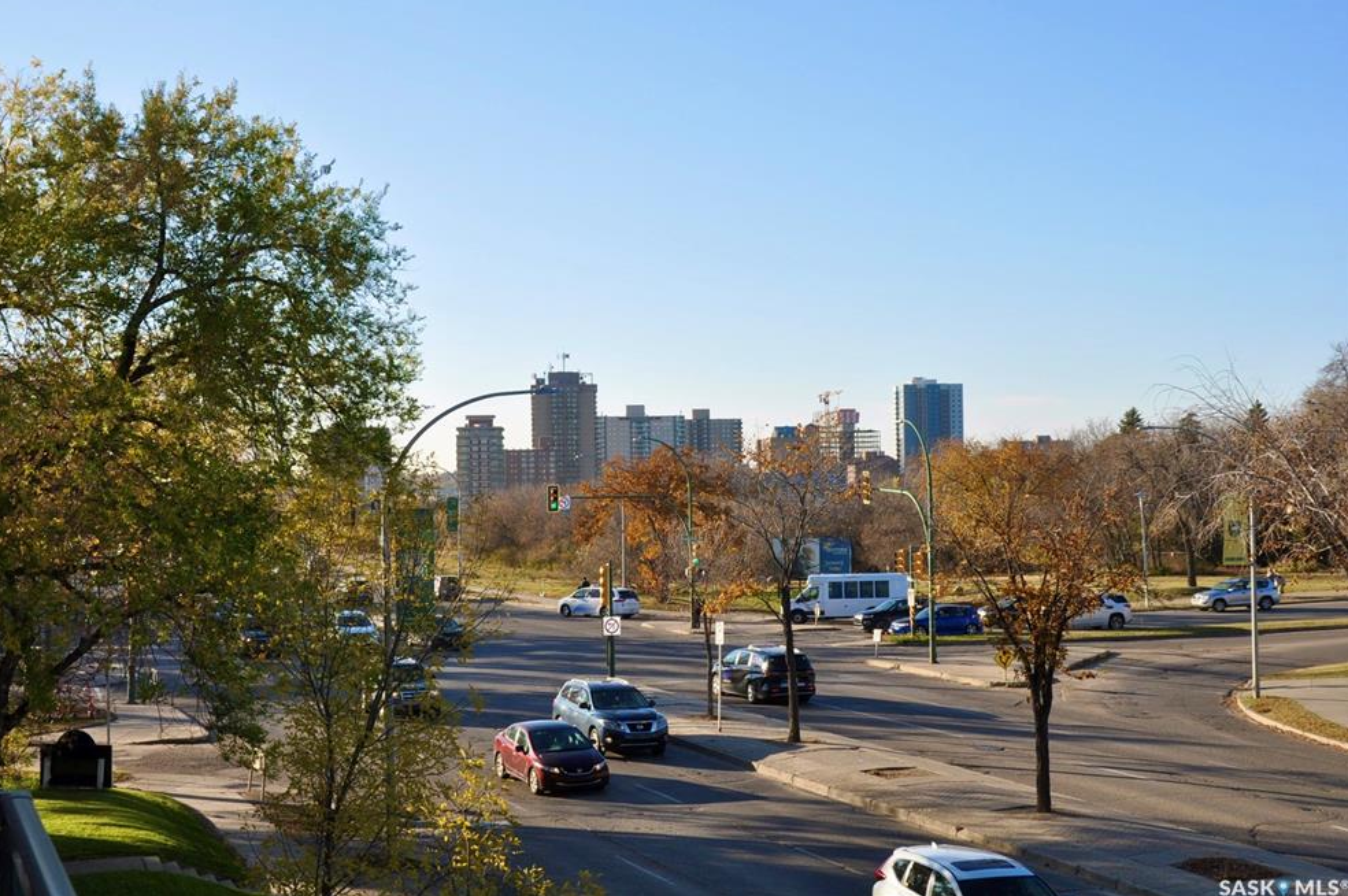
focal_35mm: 53
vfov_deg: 25.5
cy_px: 433
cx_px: 654
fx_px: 1983
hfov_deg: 37.5
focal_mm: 34
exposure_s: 1/200
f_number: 10
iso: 200
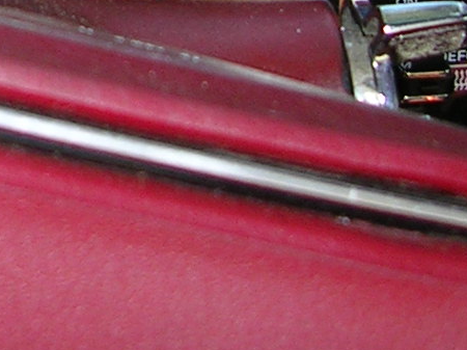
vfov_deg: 8.1
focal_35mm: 173
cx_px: -193
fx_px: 2333
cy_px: -383
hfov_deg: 11.1
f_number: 2.8
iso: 50
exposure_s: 1/60.1
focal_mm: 5.8
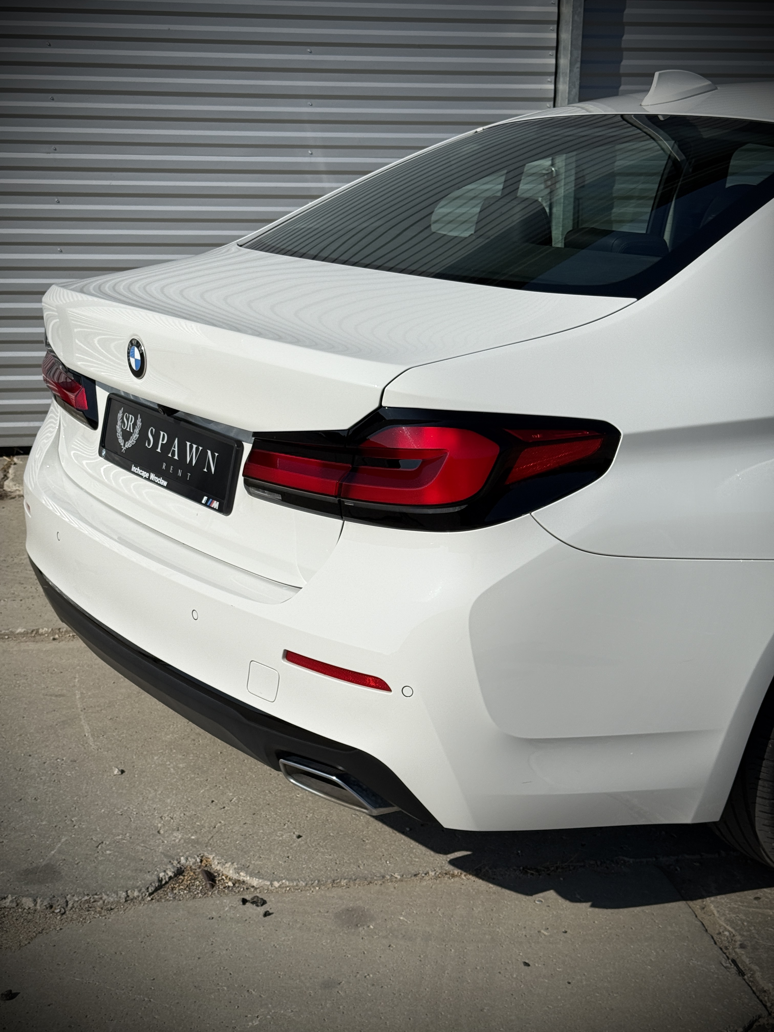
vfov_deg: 39.7
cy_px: 516
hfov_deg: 30.3
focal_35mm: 48
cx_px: 387
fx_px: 1431
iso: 50
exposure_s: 1/11364
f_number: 1.78
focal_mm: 6.76
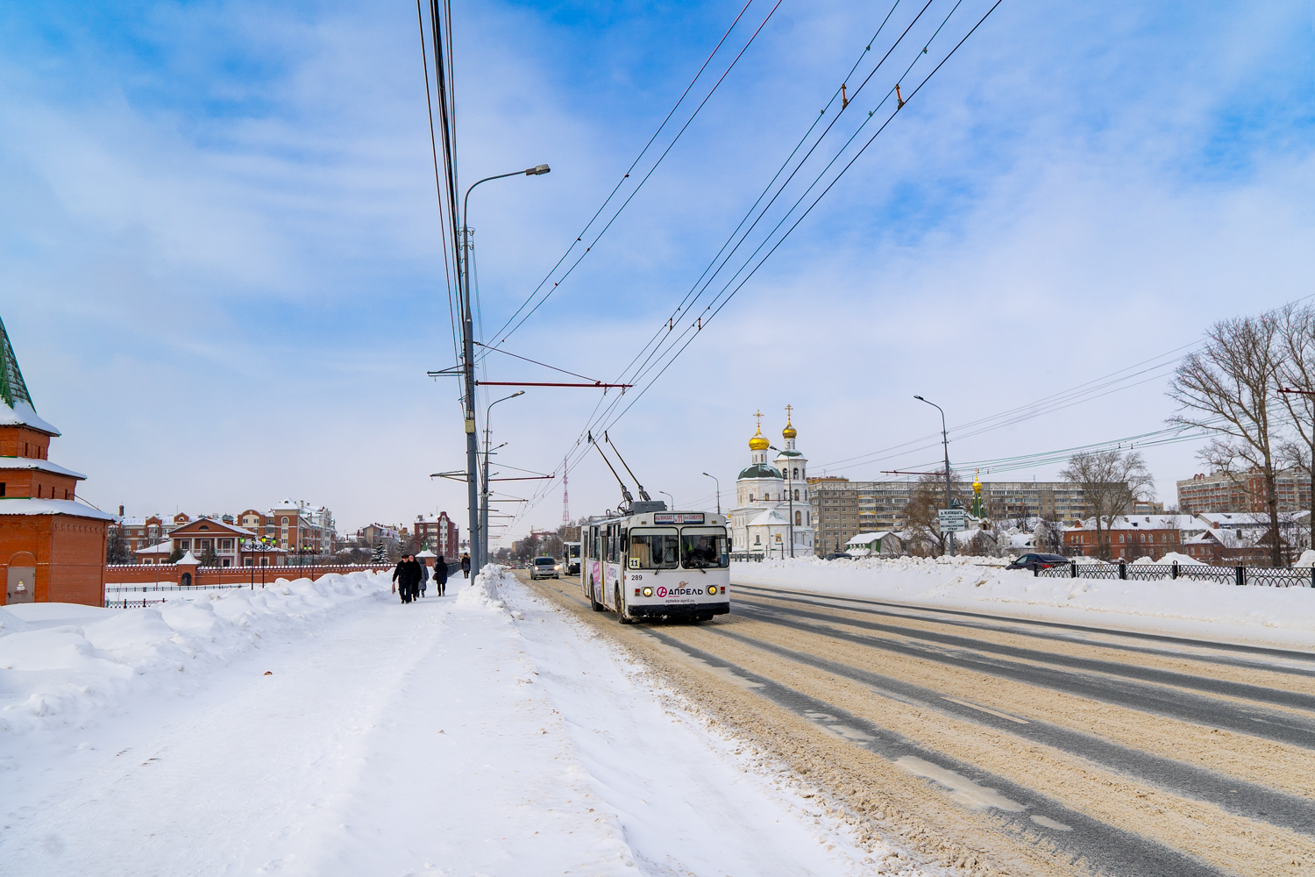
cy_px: 438
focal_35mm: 24
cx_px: 658
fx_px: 877
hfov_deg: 73.7
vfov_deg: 53.1
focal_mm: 24
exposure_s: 1/500
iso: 80
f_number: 6.3
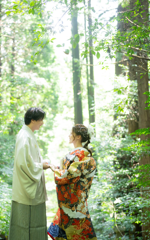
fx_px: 477
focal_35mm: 73
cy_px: 135
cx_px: 54
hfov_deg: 17.8
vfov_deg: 28.2
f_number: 2
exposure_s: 1/200
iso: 500
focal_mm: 50
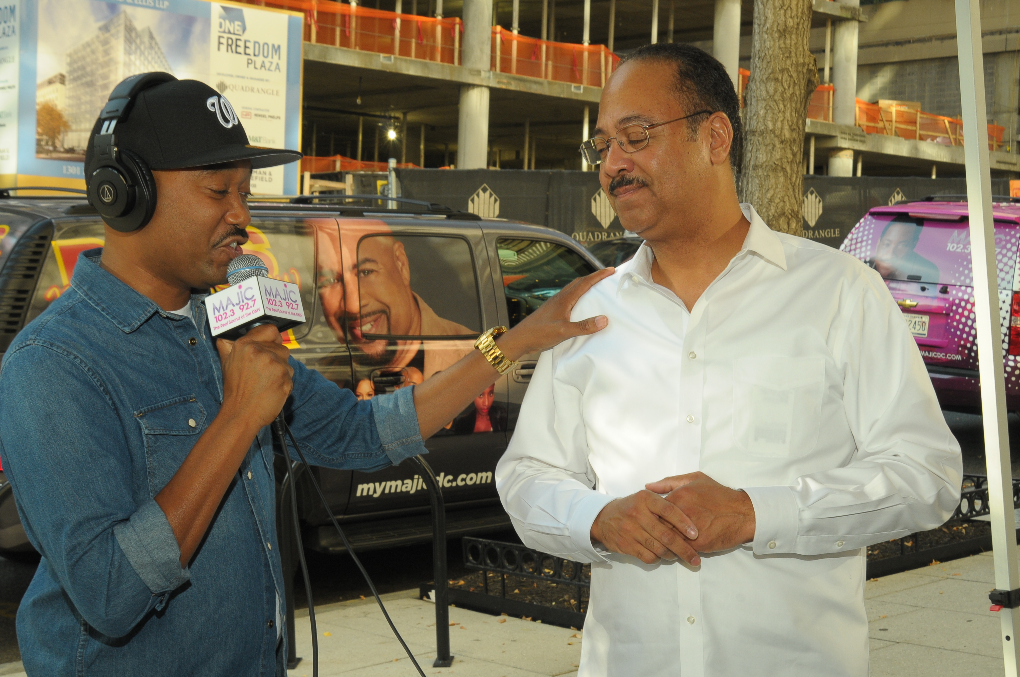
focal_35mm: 60
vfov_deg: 22.6
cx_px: 510
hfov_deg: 33.4
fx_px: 1698
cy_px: 338
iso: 400
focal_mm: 40
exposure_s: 1/80
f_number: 11
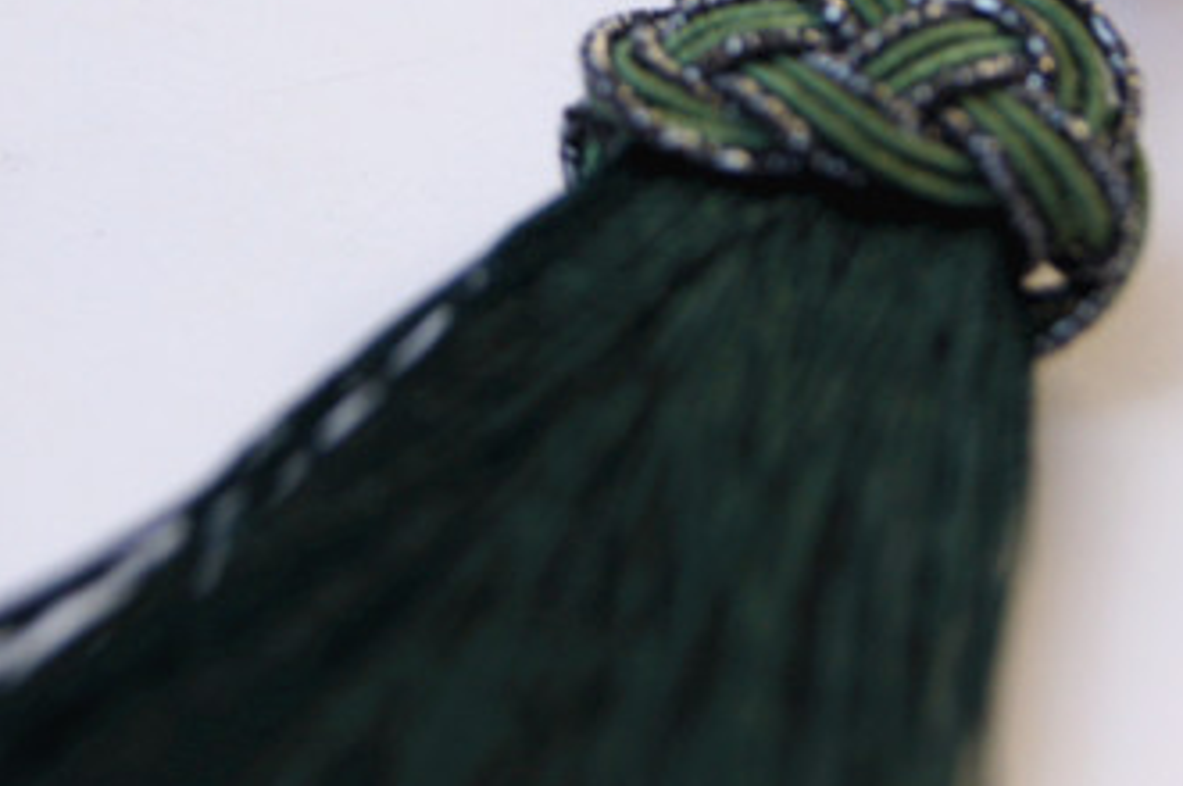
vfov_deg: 8.3
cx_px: 654
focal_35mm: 163
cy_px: -50
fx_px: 5358
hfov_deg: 12.6
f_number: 6.3
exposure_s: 1/640
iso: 200
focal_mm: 45
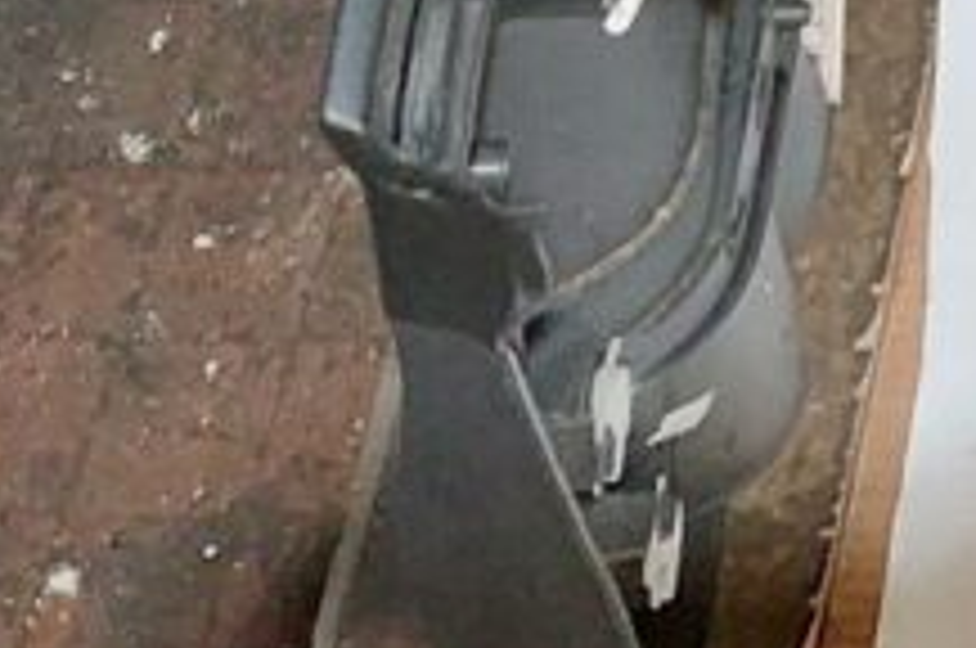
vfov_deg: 7.2
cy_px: -1359
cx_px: 2627
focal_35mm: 168
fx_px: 4548
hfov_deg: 10.1
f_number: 1.8
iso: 500
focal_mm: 5.23
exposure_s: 1/50
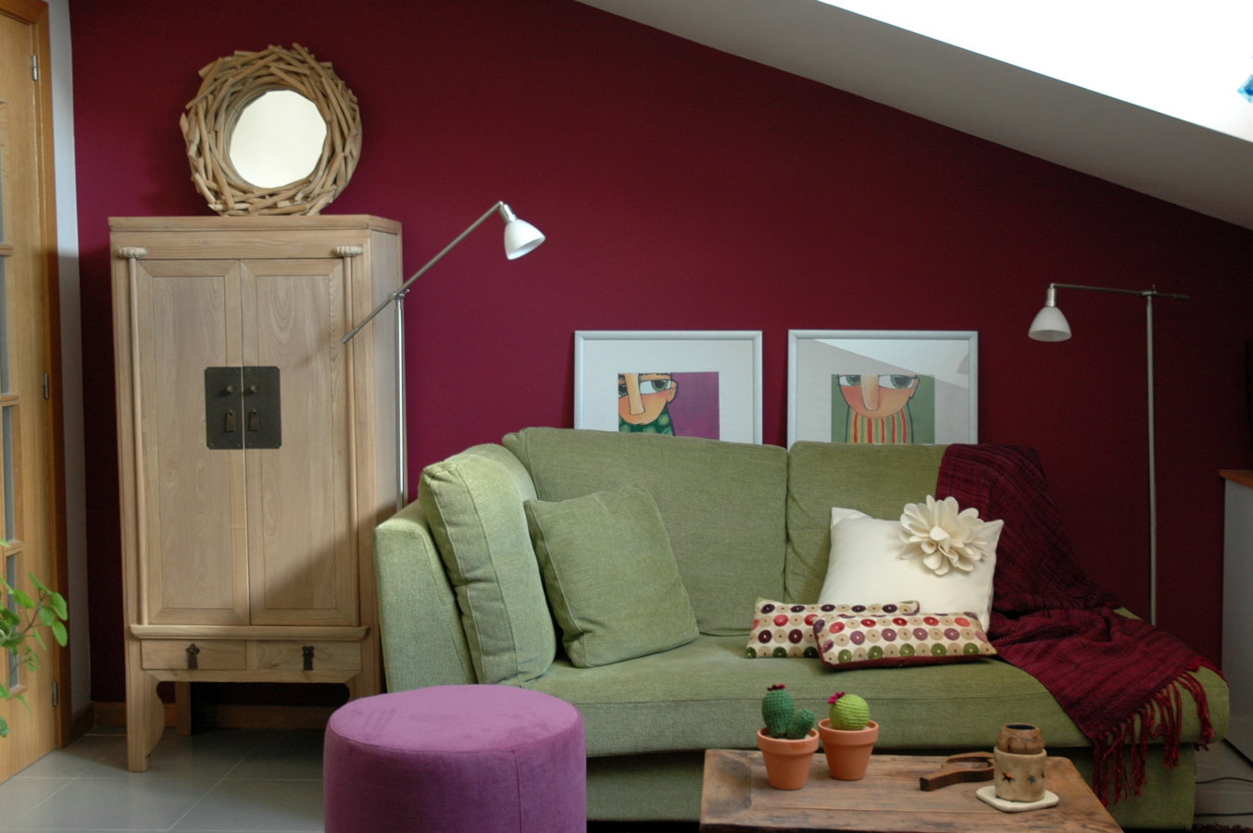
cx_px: 626
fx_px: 1513
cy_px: 416
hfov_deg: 45.0
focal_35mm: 44
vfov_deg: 30.8
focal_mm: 29
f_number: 4
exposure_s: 1/8
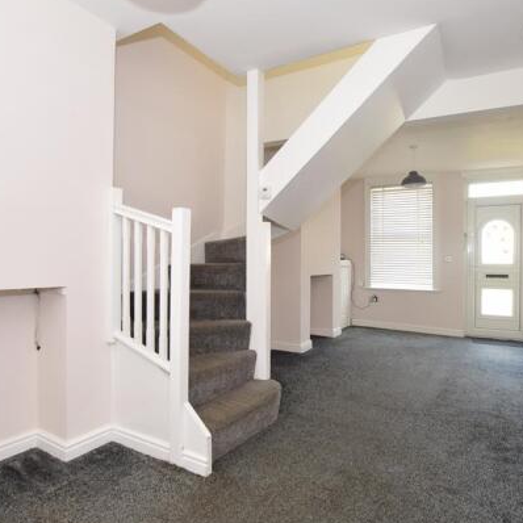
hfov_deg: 72.1
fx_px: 359
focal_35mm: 21
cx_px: 247
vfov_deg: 72.1
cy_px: 257
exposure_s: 1/13
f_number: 7.1
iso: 400
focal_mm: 10
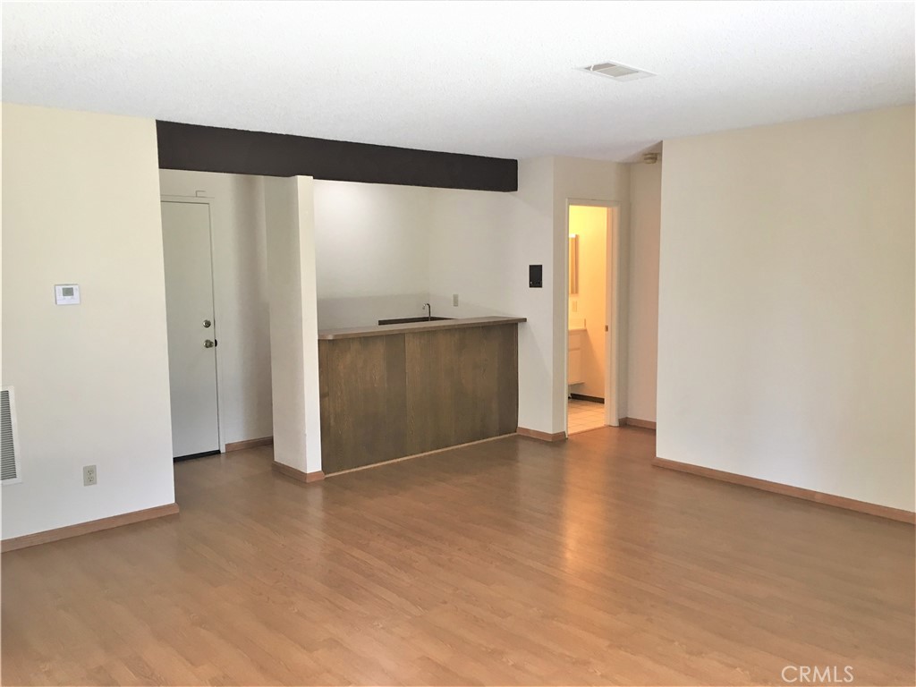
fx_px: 767
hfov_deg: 61.7
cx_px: 458
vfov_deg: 48.2
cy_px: 344
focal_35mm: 29
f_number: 2.2
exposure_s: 1/30
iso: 64
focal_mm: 4.15
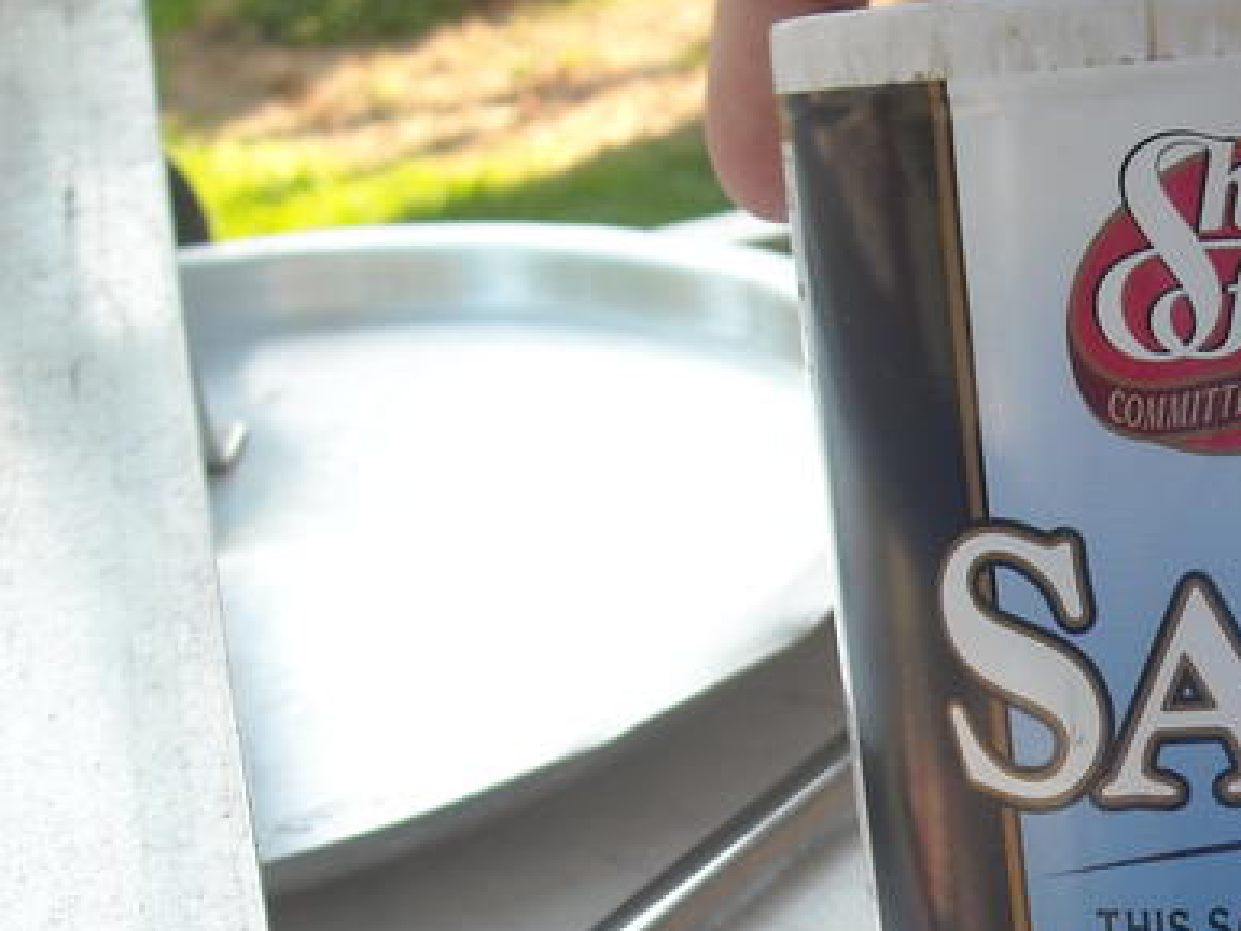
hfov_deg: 22.6
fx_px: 2940
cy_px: 849
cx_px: 1348
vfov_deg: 17.7
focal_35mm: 82
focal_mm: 5.7
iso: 64
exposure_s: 1/96
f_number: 2.8
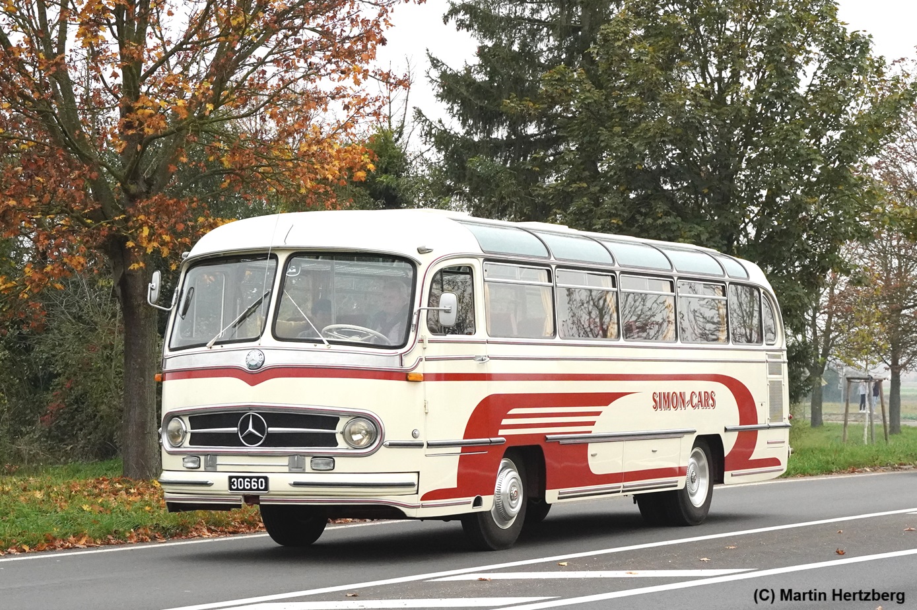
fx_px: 1871
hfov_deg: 27.5
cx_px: 458
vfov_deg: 18.5
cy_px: 305
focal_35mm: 74
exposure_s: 1/2000
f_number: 5
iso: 4000
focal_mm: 49
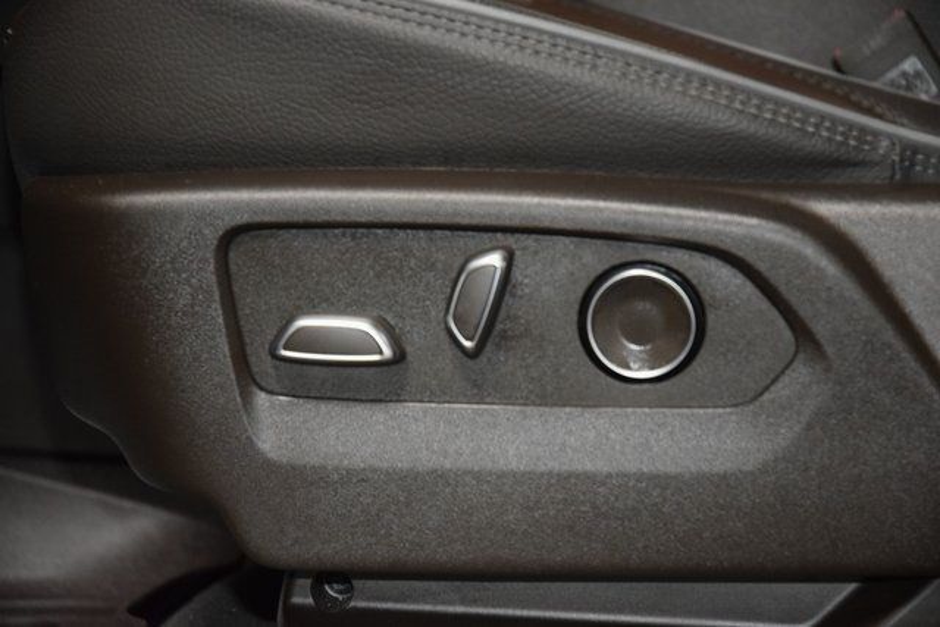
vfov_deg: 13.0
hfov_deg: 19.5
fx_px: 2742
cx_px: 470
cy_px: 314
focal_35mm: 105
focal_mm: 70
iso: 3200
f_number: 4.5
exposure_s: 1/60
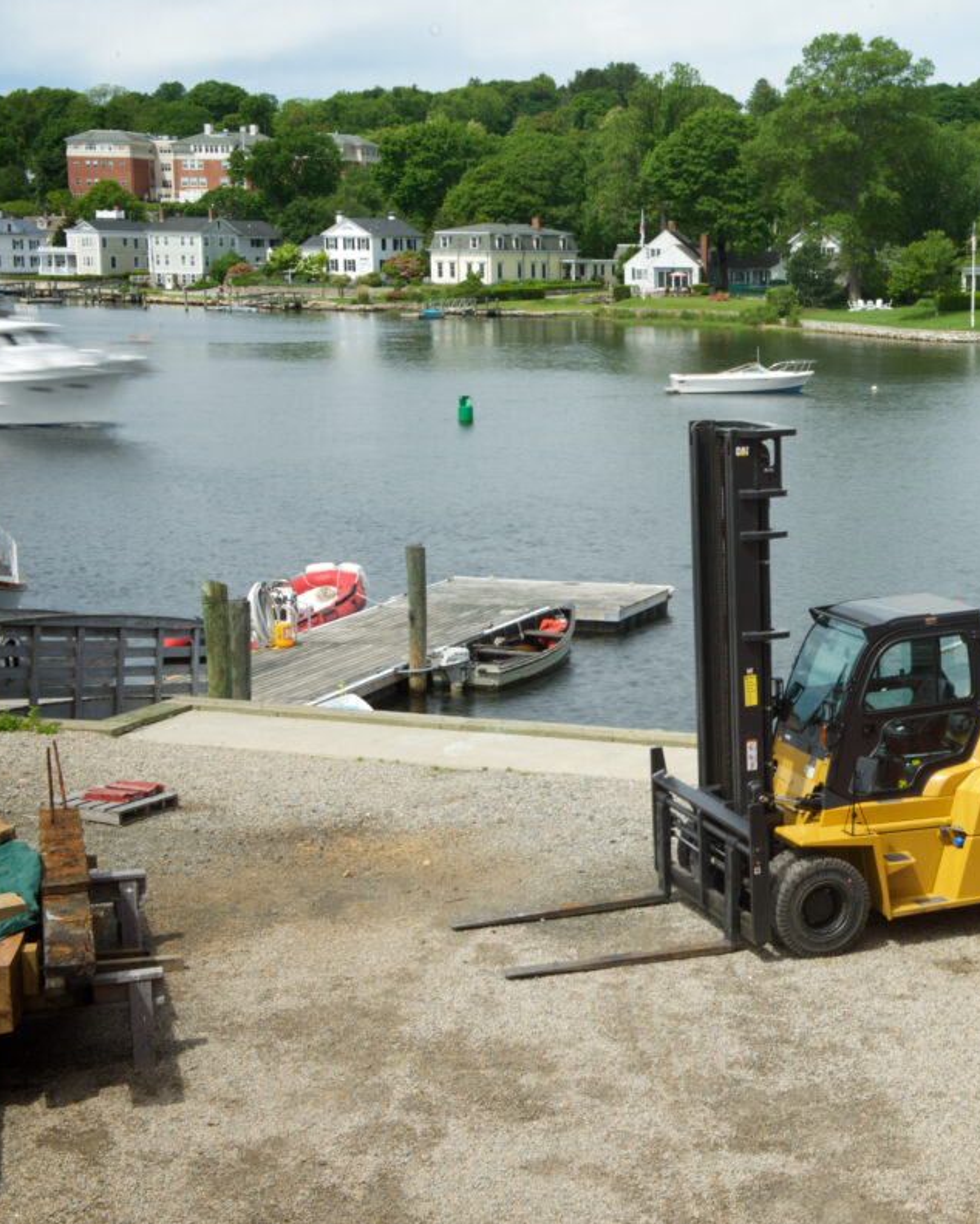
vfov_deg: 29.6
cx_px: 864
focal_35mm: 64
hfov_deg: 23.3
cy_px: 607
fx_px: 2319
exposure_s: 1/2
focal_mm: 45
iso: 31
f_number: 22
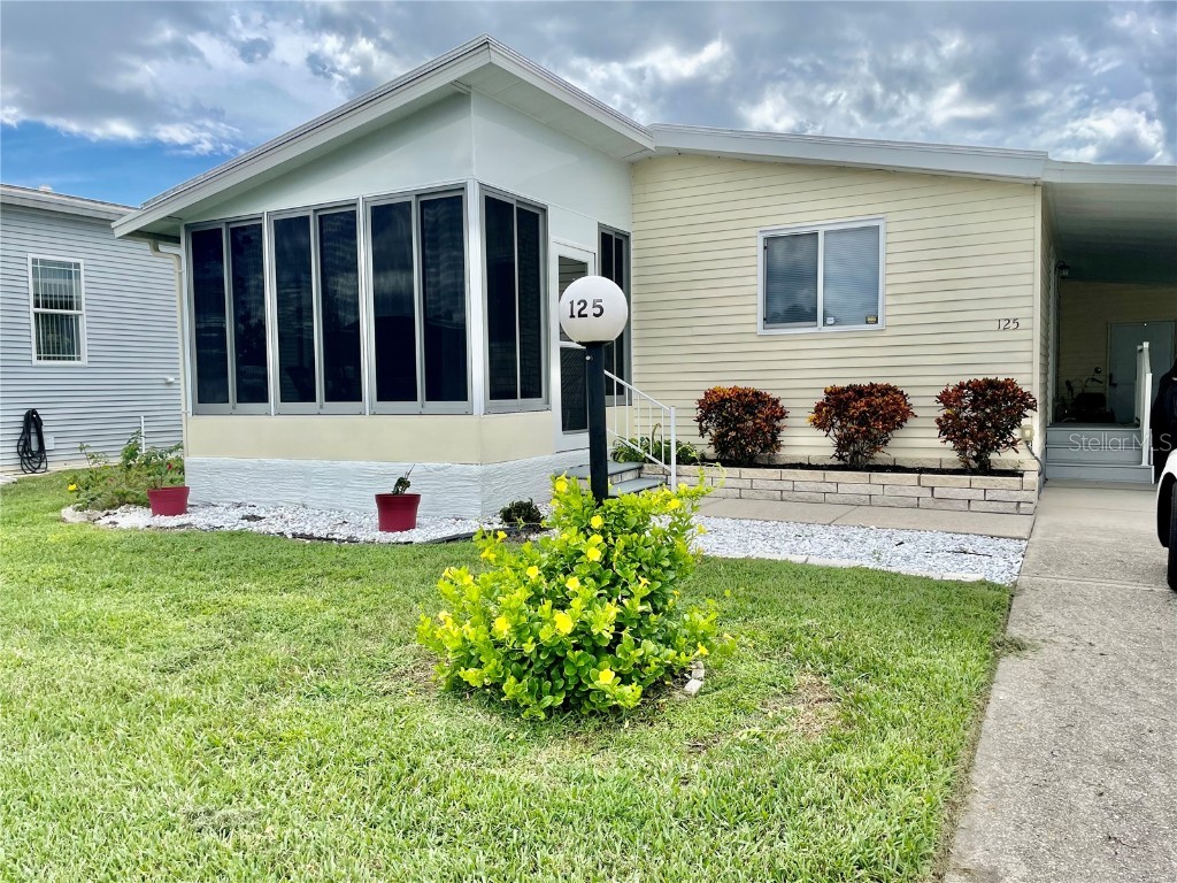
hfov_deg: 67.3
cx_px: 588
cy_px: 442
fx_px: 884
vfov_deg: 53.1
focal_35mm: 26
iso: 32
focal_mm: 4.2
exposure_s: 1/3509
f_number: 1.6
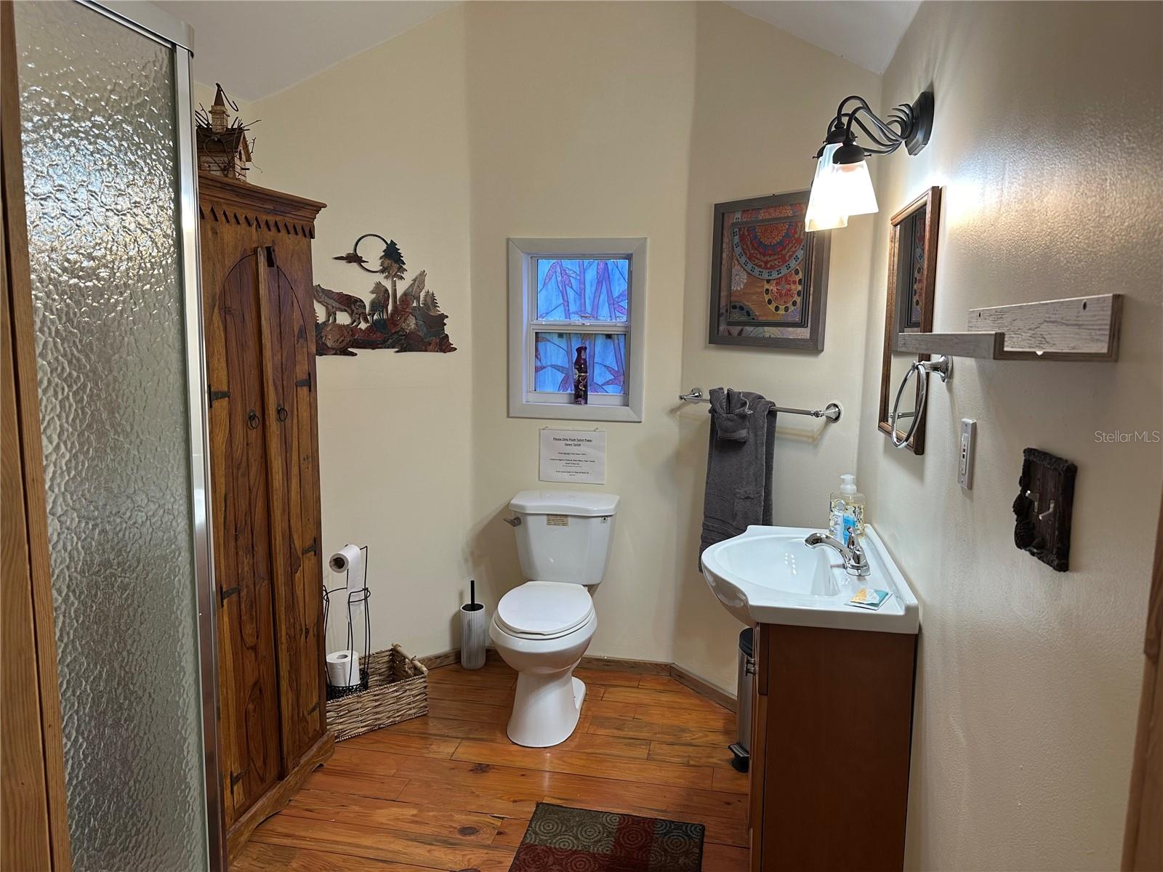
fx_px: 806
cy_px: 436
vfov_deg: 56.8
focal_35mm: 24
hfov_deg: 71.6
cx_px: 582
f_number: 1.78
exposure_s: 1/120
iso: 125
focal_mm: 6.86
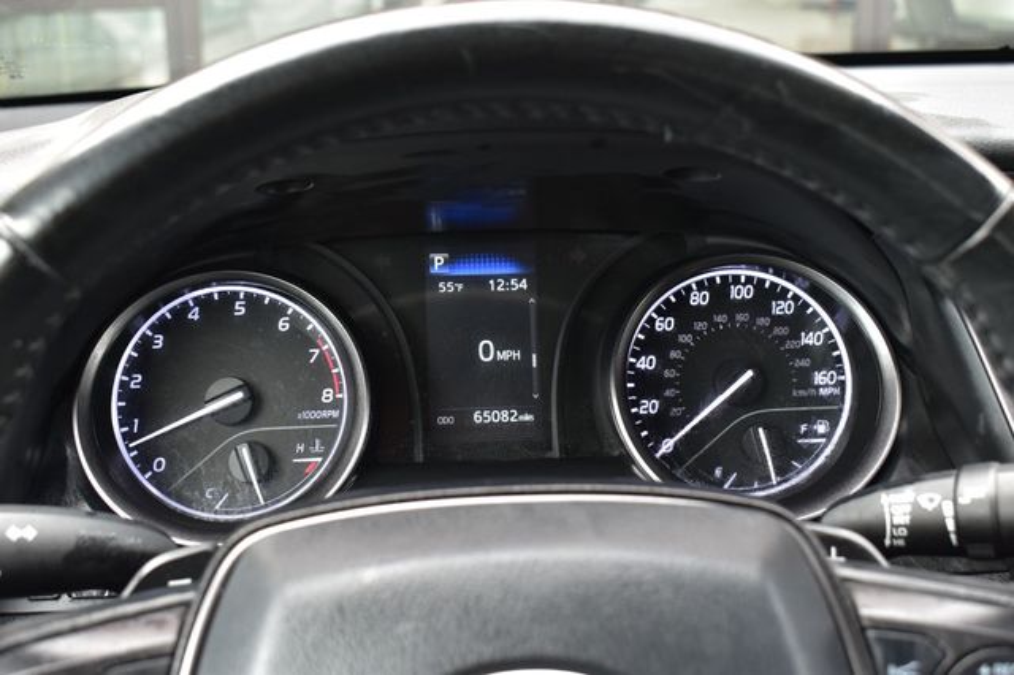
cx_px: 507
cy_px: 338
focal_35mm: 48
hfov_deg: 41.1
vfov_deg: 28.0
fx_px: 1351
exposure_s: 1/30
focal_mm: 32
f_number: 7.1
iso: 400
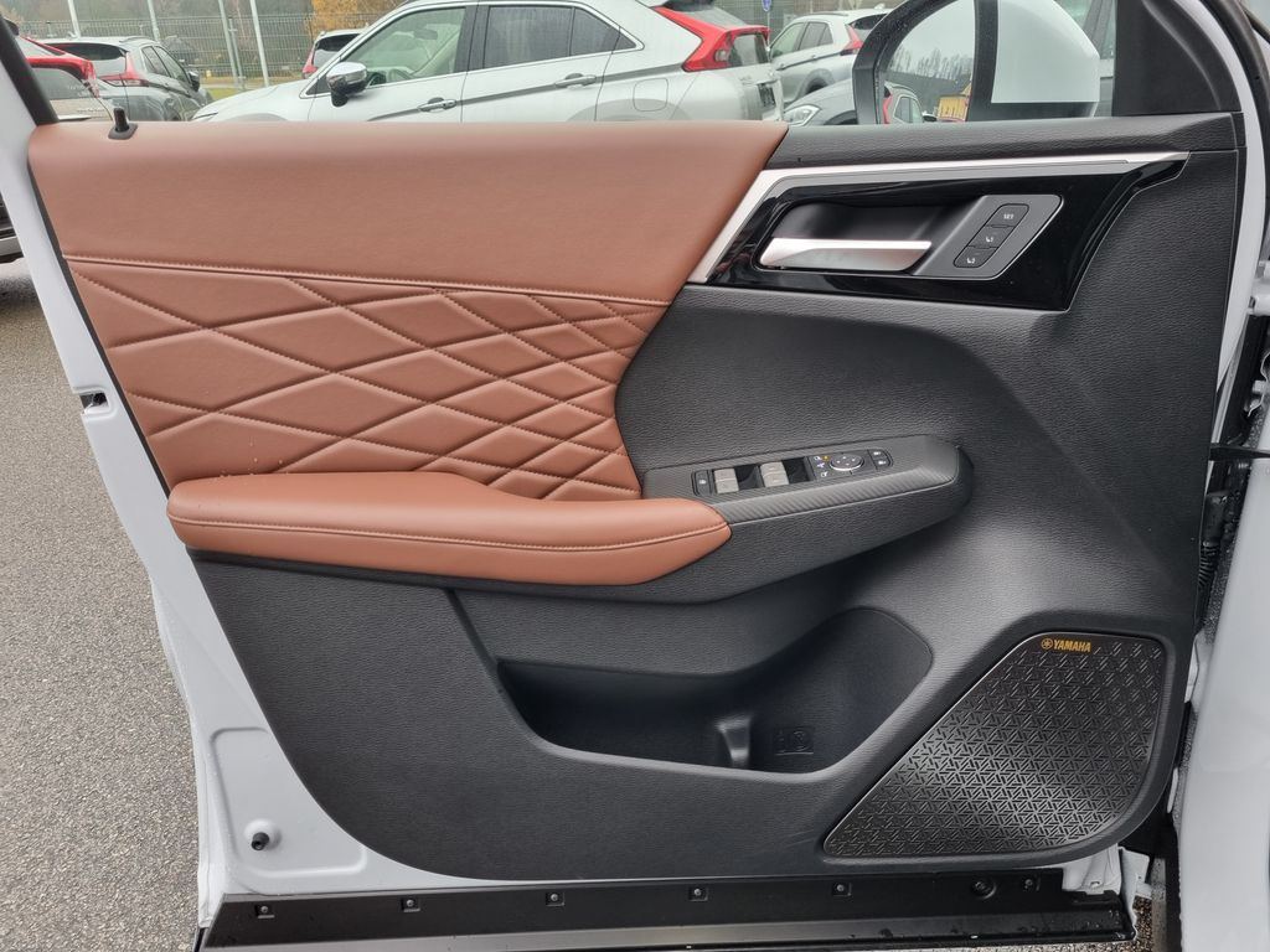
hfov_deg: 67.3
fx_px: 954
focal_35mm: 26
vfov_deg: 53.1
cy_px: 476
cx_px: 635
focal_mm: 5.4
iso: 100
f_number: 1.8
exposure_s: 1/100
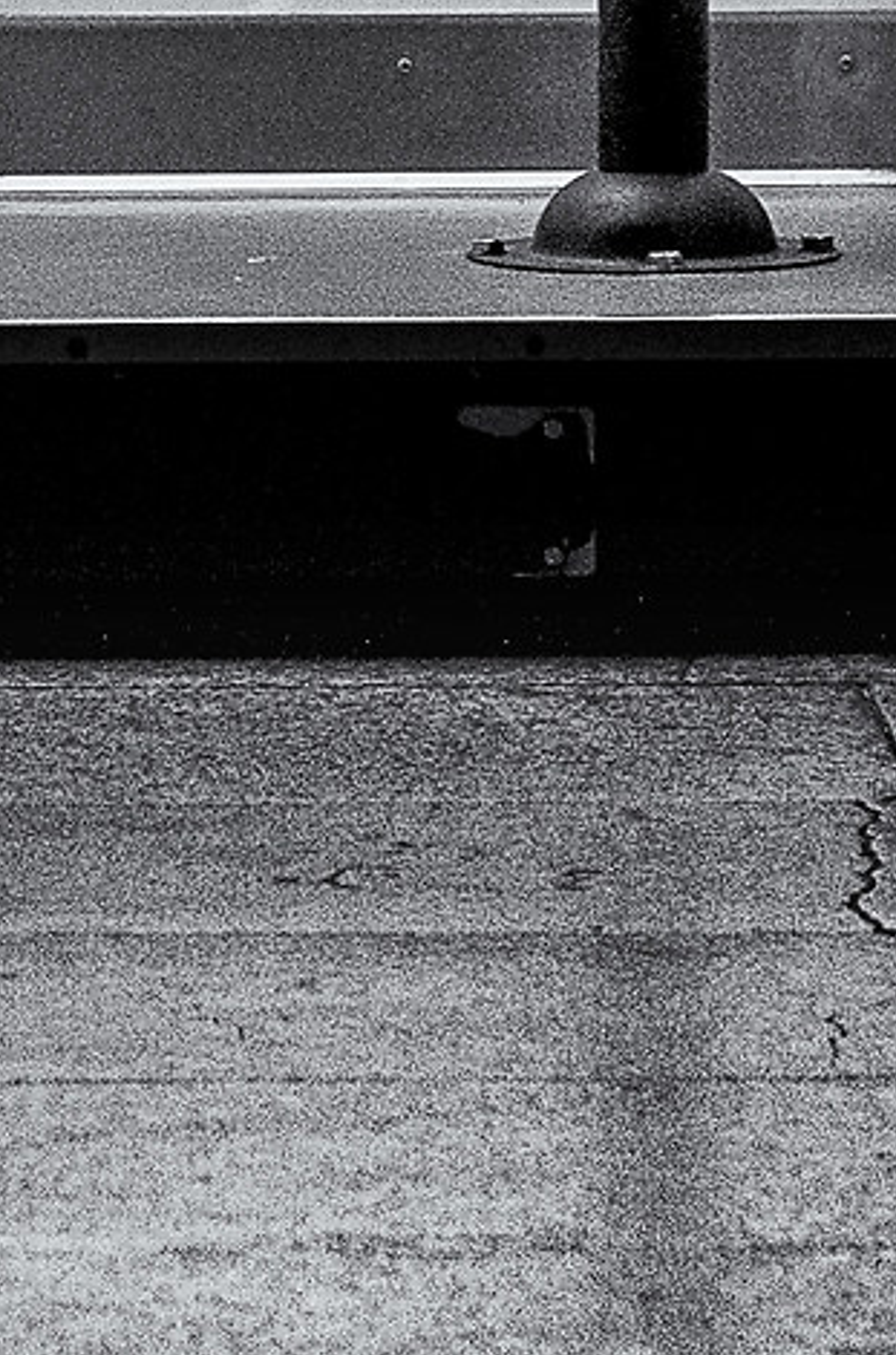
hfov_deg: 3.6
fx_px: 14372
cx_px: -1
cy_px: -1626
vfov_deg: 5.3
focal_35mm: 383
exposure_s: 1/100
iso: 640
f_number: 3.2
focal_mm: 50
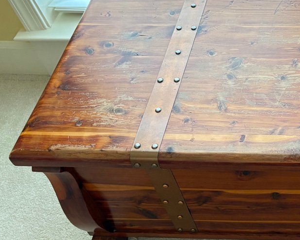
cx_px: 328
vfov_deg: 24.5
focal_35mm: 62
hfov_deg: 27.9
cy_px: 84
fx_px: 550
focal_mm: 5.96
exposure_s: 1/60
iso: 250
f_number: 1.6
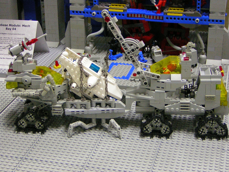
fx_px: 536
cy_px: 86
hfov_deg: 24.1
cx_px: 114
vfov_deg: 18.2
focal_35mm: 81
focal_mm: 10.6
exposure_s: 1/5.7
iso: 110
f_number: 4
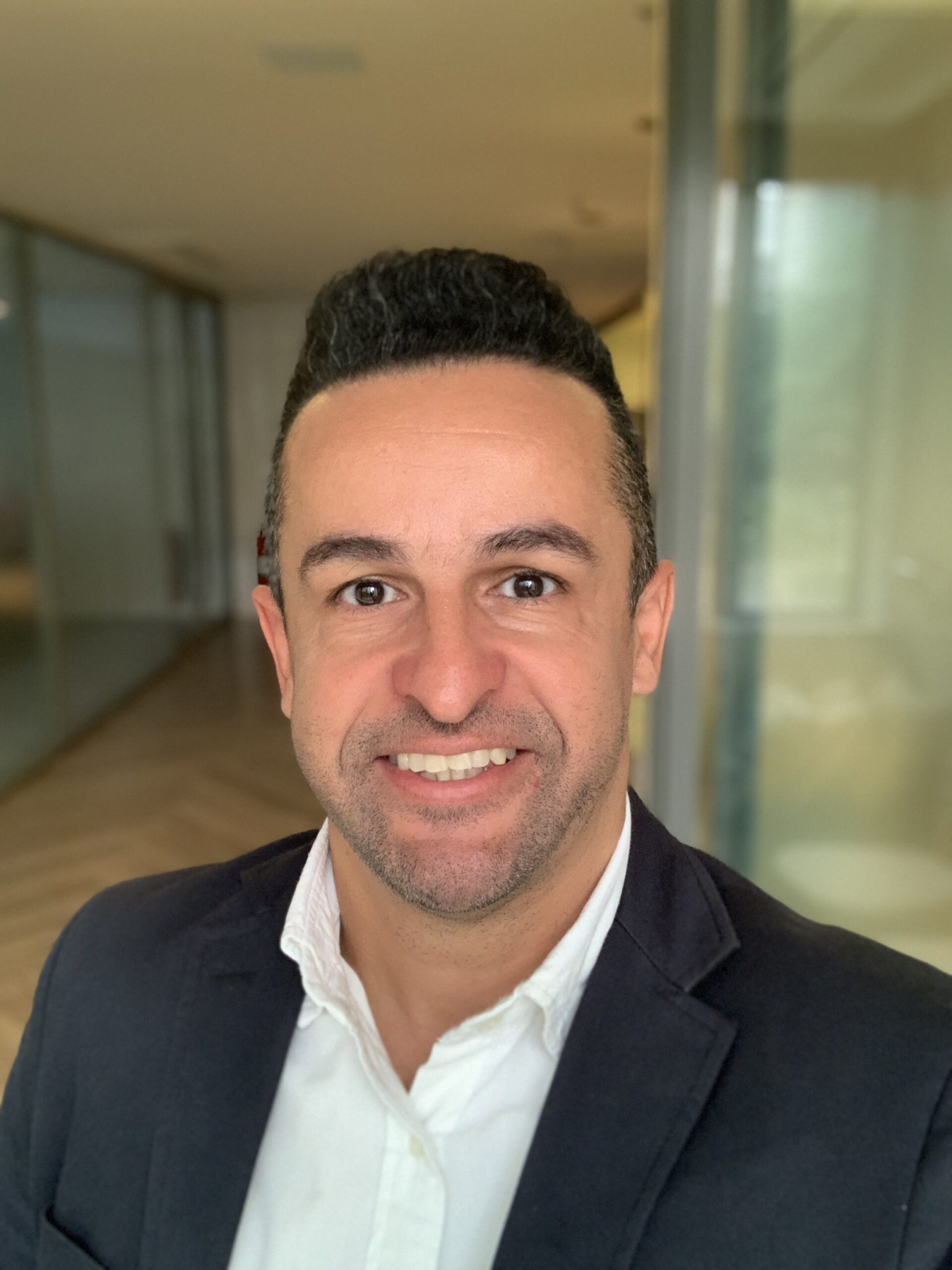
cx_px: 476
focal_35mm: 32
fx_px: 1173
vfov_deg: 56.8
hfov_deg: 44.2
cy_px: 635
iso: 250
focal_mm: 2.87
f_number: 2.2
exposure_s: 1/60
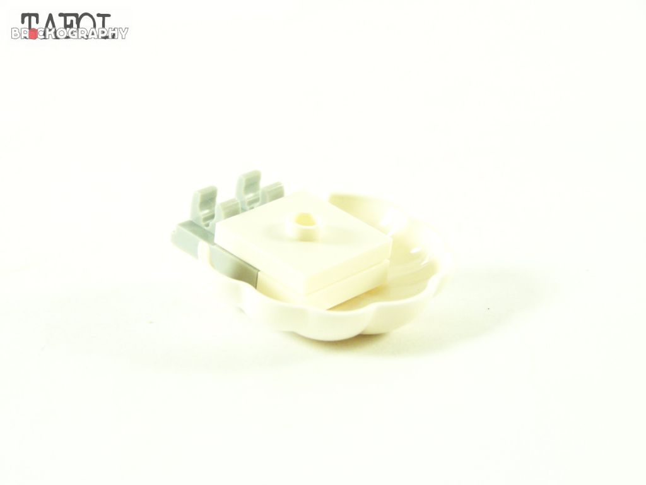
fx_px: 1959
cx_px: 323
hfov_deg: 18.7
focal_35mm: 105
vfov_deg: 14.1
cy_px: 242
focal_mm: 17.5
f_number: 3.6
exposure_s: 1/60
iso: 400
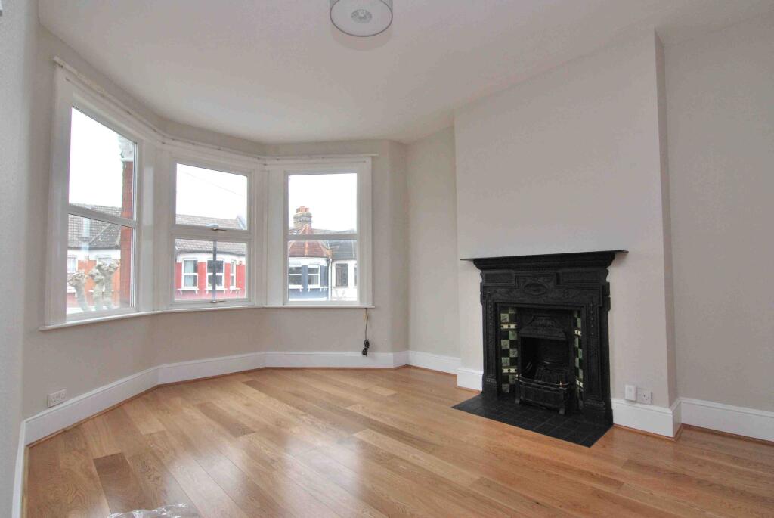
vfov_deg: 72.2
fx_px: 355
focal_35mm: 16
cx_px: 387
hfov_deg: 94.9
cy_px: 259
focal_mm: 11
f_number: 11
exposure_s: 1/60
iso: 400
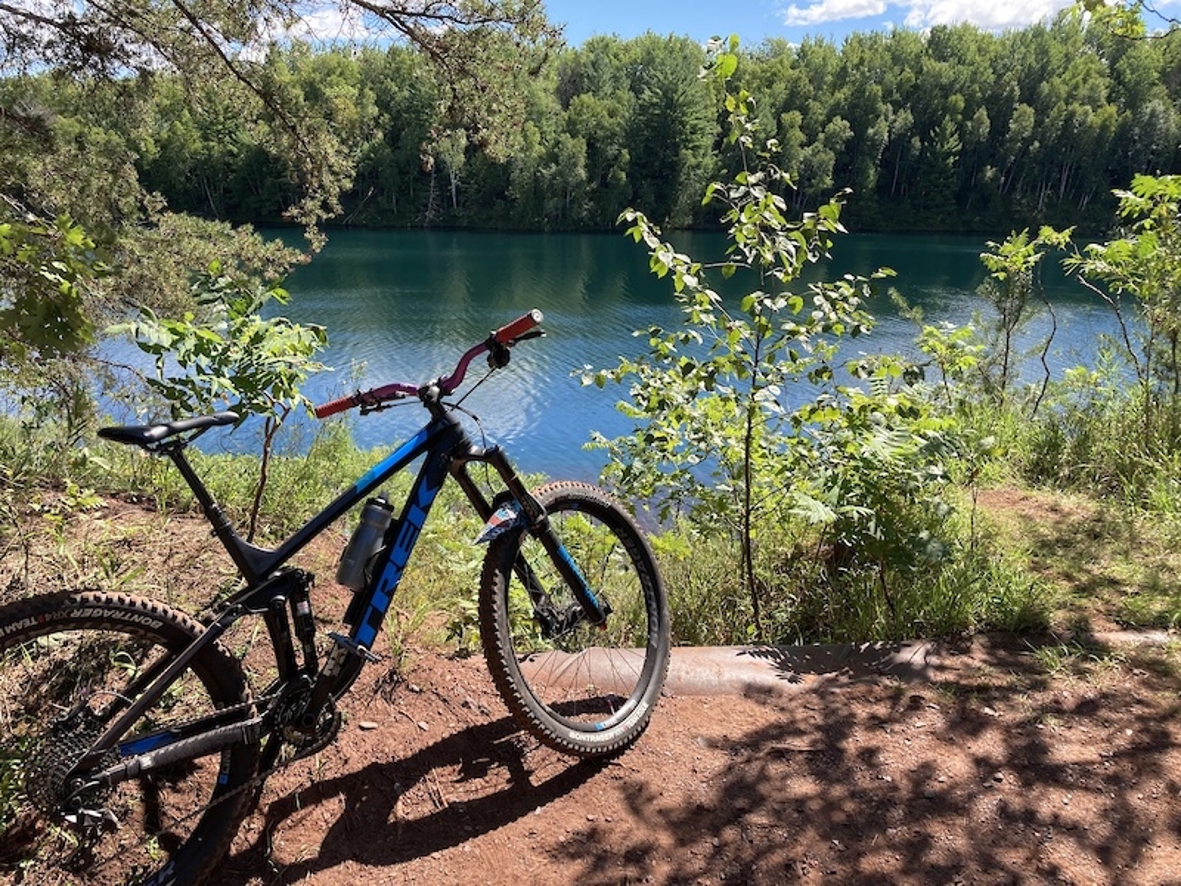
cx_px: 590
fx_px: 955
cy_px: 443
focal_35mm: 28
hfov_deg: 63.4
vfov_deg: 49.7
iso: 20
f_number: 1.8
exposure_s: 1/600
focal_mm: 3.99
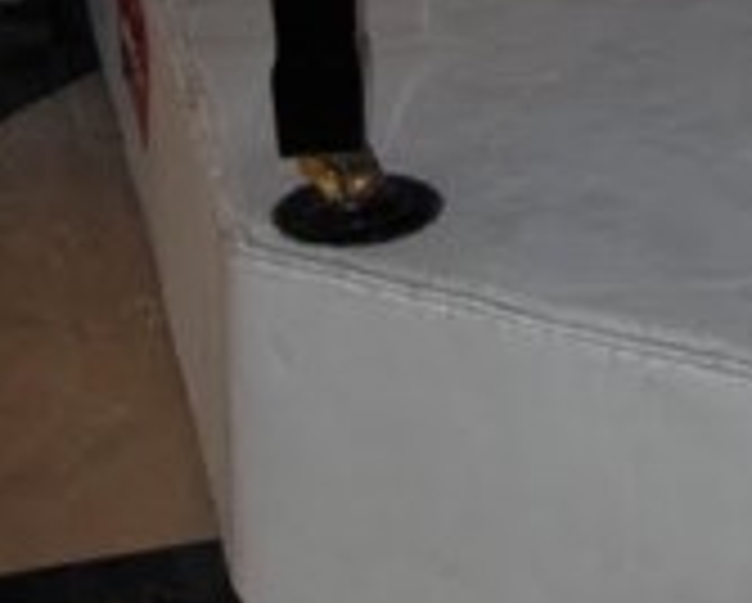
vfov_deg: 9.2
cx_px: 1205
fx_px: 3454
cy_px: -688
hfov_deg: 11.8
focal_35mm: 155
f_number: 4
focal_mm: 16
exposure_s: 1/60
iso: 200
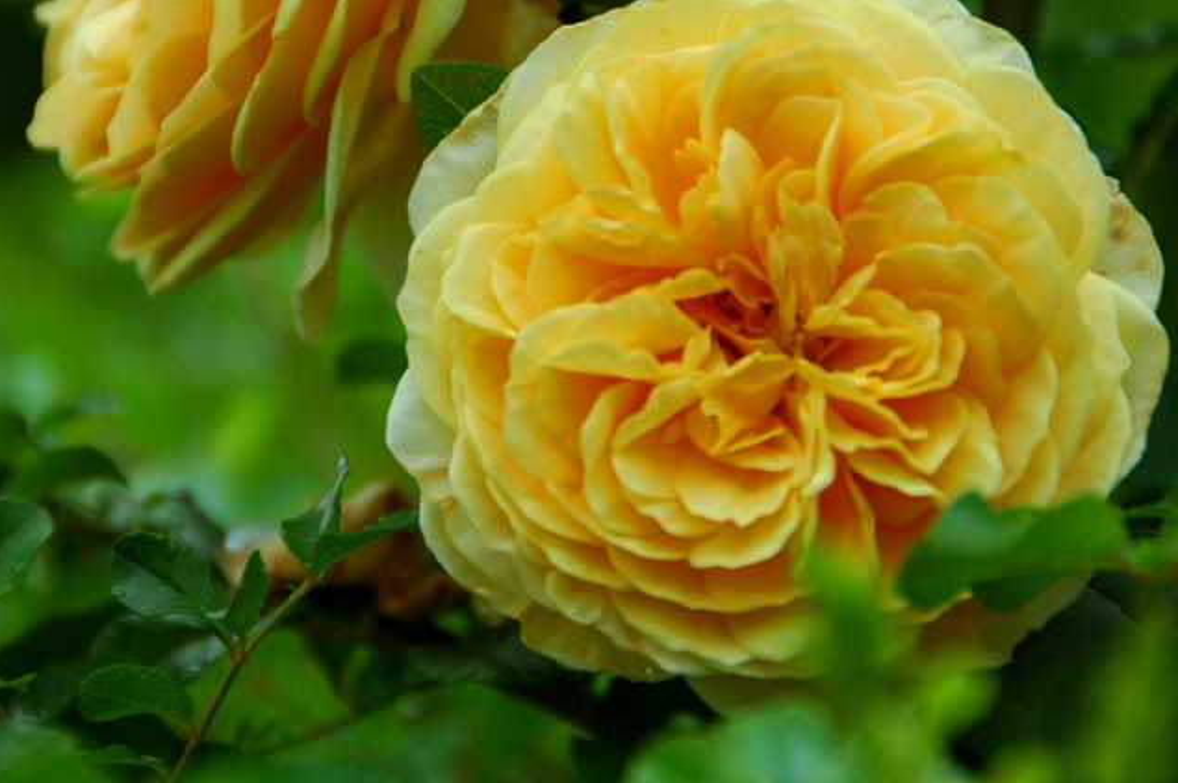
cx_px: 527
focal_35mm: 484
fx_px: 15821
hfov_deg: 4.3
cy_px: 155
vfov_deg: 2.8
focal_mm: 200
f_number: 5.6
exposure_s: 1/200
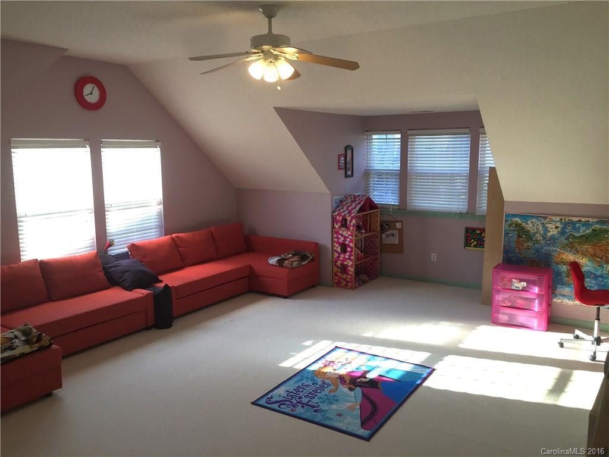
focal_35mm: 29
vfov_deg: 48.2
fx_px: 510
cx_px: 304
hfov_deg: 61.7
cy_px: 228
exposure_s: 1/120
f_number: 2.2
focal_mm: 4.15
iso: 40
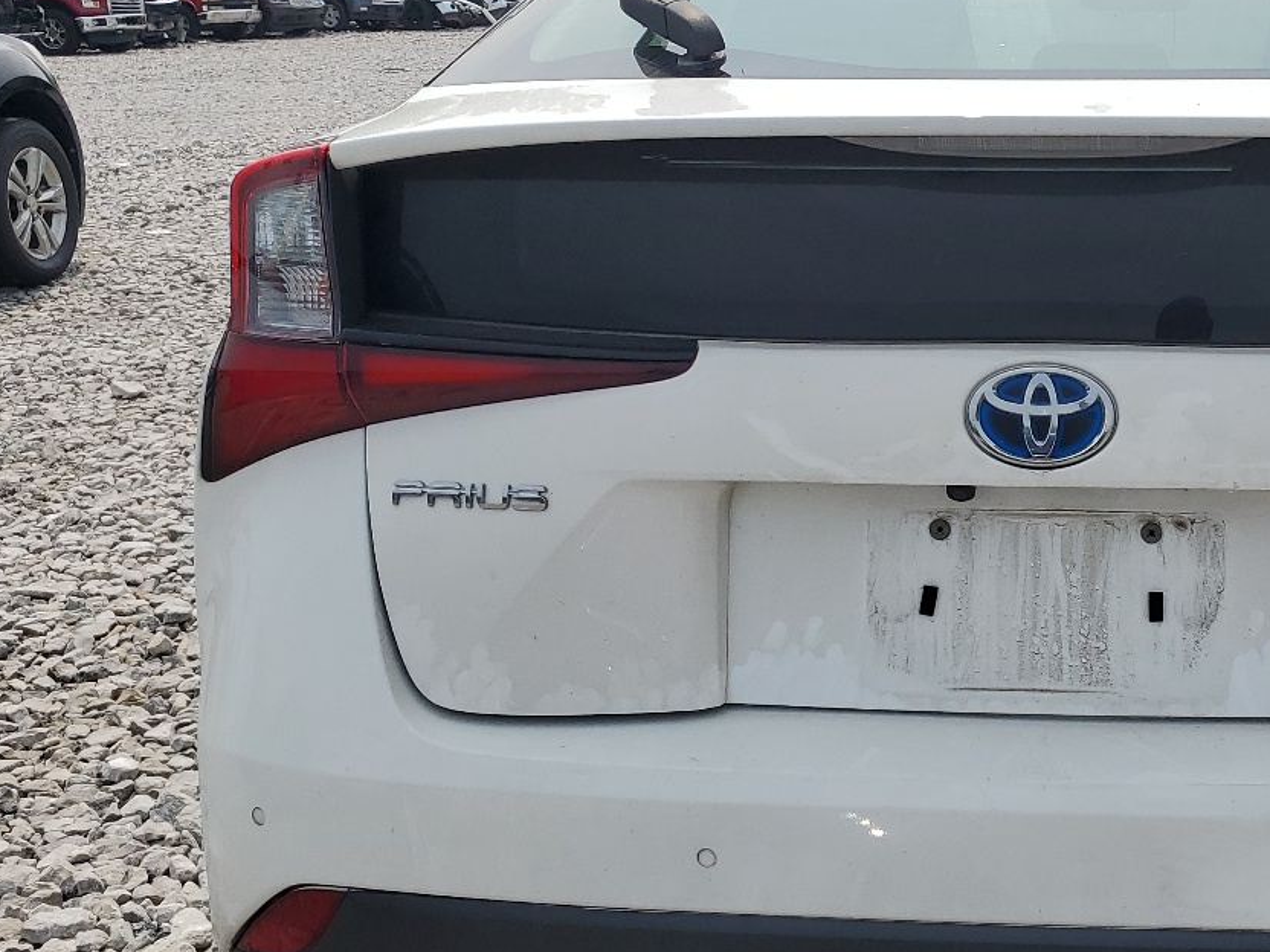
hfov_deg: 36.3
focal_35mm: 50
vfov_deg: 29.1
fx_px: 1834
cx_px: 1090
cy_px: 505
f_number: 1.5
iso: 50
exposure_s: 1/5000
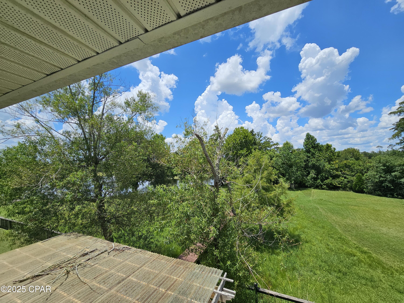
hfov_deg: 106.2
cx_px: 202
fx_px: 152
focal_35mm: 13
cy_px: 152
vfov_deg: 89.9
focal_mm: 2.2
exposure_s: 1/3436
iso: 50
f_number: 2.2
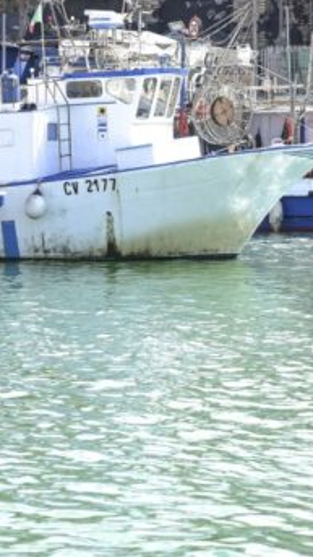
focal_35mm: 164
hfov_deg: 7.4
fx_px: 2419
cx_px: 217
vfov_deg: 13.1
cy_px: 144
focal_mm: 70
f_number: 5.6
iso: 100
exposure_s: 1/200
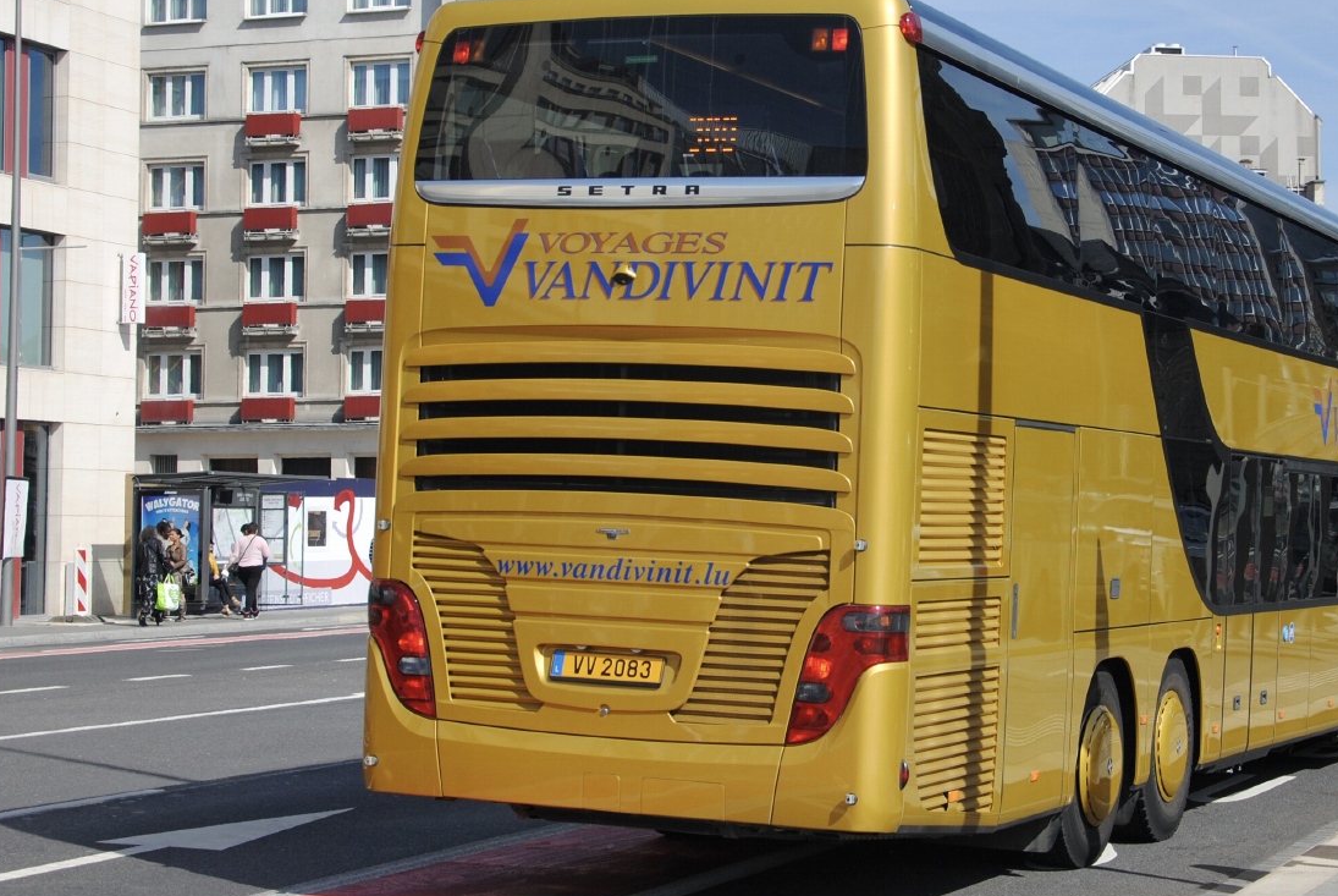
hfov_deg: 35.0
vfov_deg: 23.8
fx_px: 2121
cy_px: 428
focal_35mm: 57
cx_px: 760
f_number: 4.2
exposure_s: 1/1000
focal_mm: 32
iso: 125
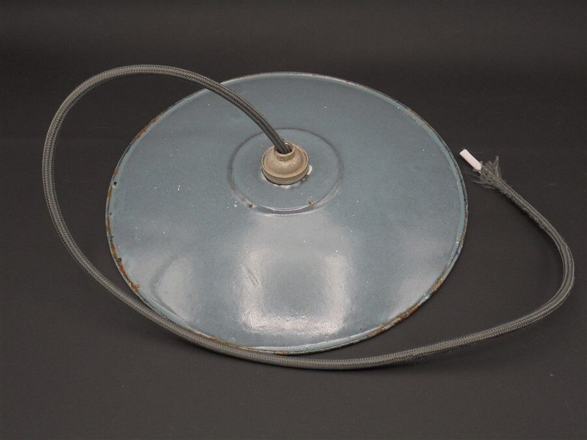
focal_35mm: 43
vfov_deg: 33.6
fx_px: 729
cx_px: 294
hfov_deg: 43.9
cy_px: 220
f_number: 4.5
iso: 100
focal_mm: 7.8
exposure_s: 1/100
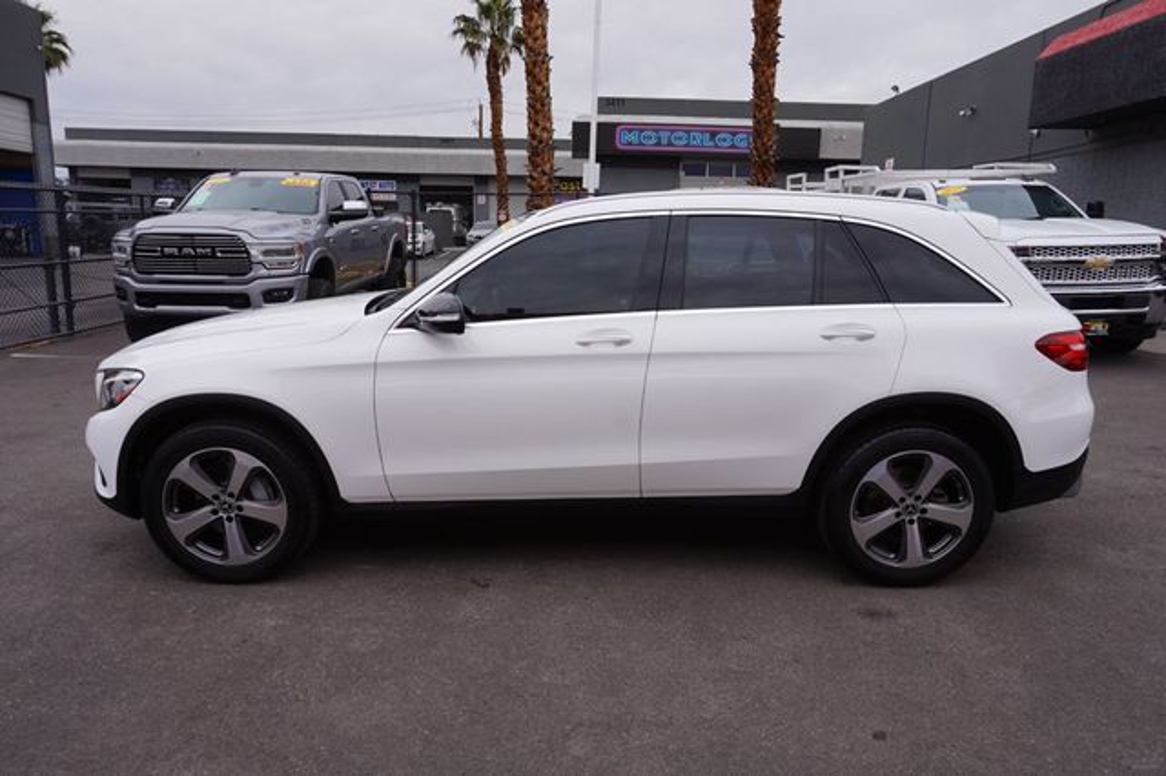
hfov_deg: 73.8
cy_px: 388
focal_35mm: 24
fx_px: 777
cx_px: 583
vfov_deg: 53.1
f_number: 10
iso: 100
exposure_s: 1/80
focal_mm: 16
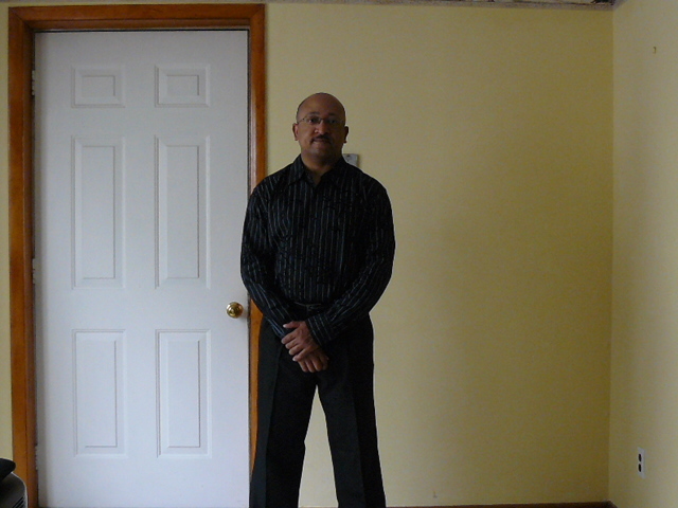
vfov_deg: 27.0
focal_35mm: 54
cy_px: 254
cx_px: 339
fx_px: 1058
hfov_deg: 35.5
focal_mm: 6
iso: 200
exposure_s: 1/4
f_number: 2.8
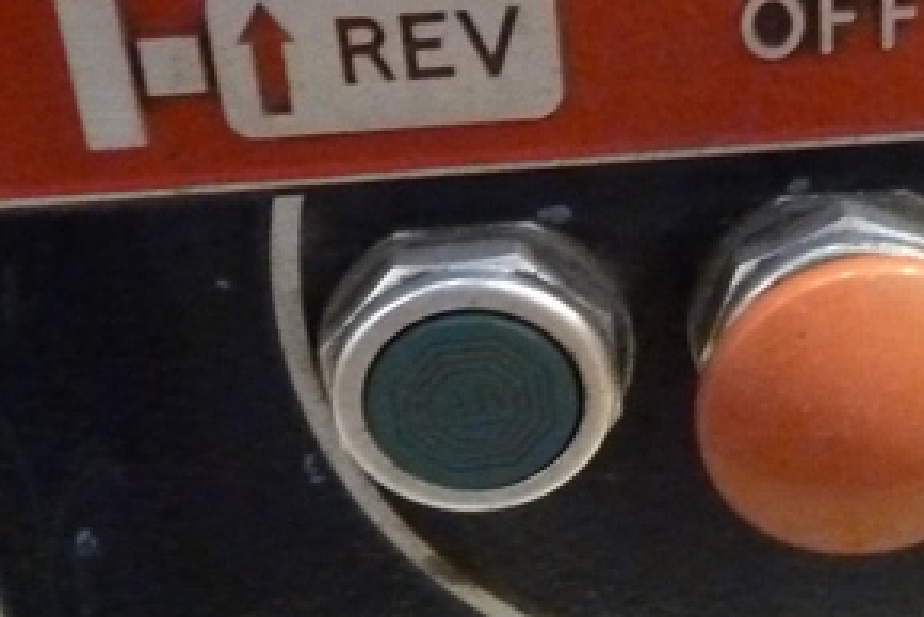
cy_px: 307
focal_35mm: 72
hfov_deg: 27.3
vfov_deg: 18.9
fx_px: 1849
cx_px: 796
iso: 800
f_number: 3.3
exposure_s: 1/8
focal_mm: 4.1
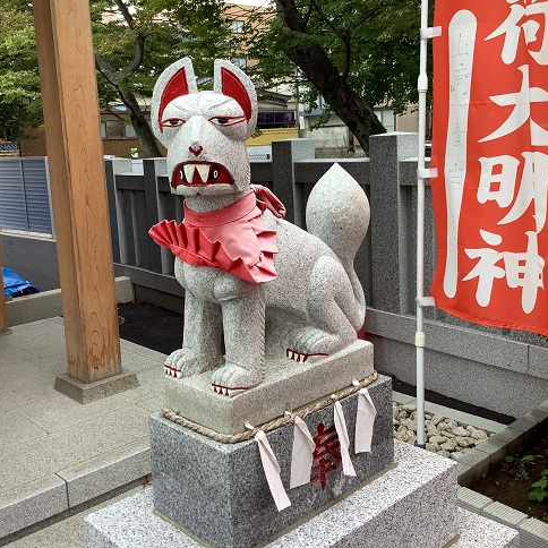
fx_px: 663
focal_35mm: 37
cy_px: 234
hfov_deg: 44.9
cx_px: 275
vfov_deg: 44.8
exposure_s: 1/100
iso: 25
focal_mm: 3.3
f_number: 2.4
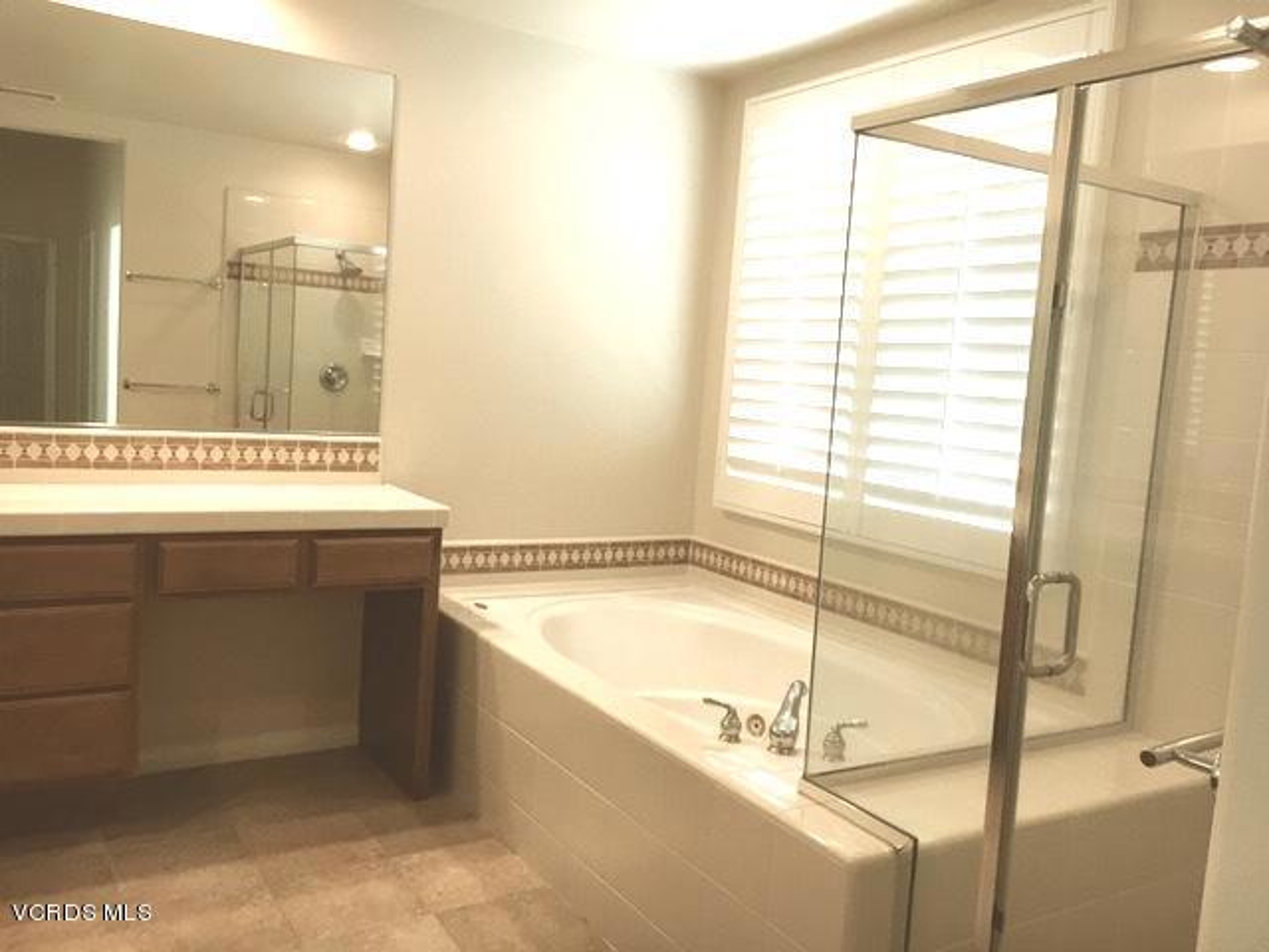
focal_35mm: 29
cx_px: 634
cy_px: 476
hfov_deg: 61.7
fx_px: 1063
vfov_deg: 48.2
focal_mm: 4.15
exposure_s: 1/30
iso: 80
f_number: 2.2
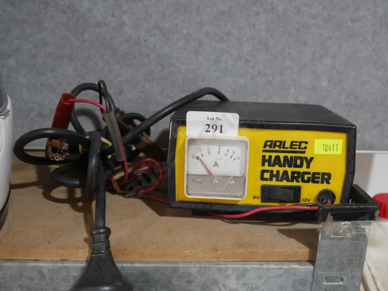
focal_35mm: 40
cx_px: 194
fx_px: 449
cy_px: 146
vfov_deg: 36.0
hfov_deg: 46.8
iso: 1250
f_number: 4.5
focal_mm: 20
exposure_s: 1/60
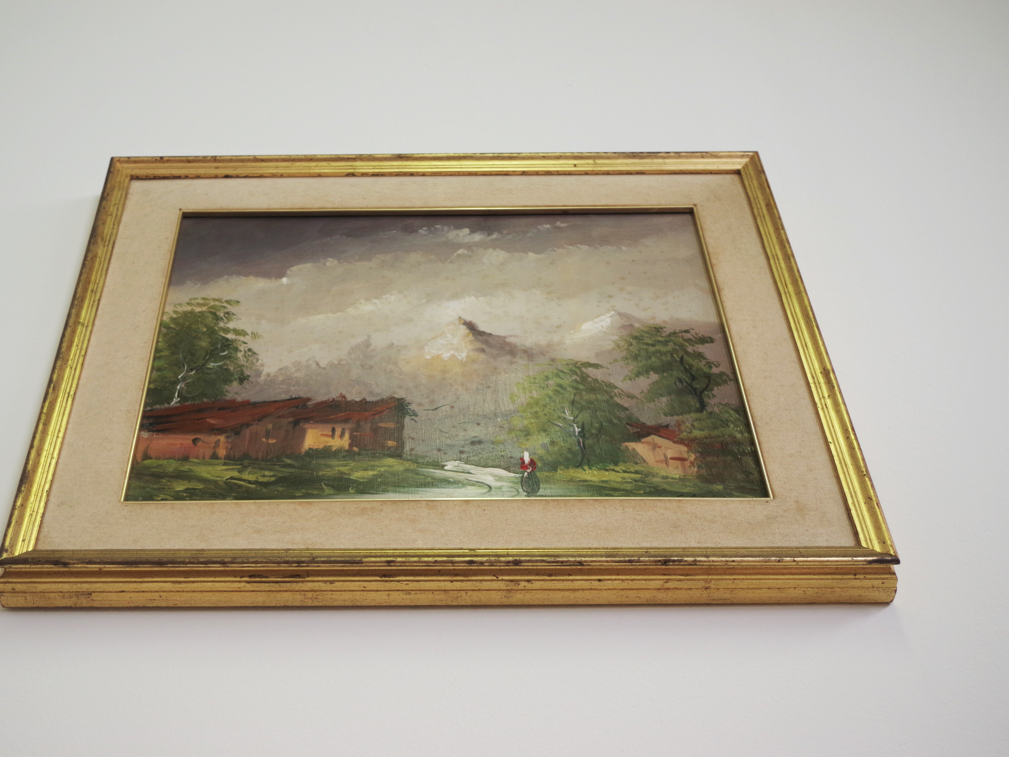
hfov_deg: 38.1
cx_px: 442
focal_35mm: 50
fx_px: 1458
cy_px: 378
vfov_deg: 29.1
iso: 800
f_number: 4
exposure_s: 1/125
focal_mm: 30.63
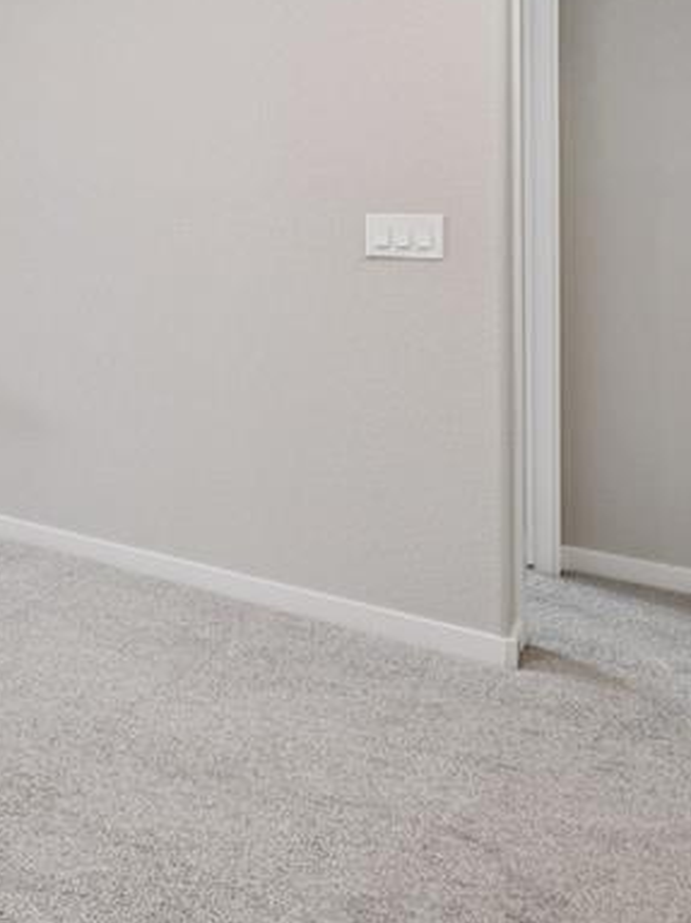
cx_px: -443
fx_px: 959
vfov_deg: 49.0
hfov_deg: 25.0
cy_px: 210
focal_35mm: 36
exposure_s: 1/4
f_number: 11
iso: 100
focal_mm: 14
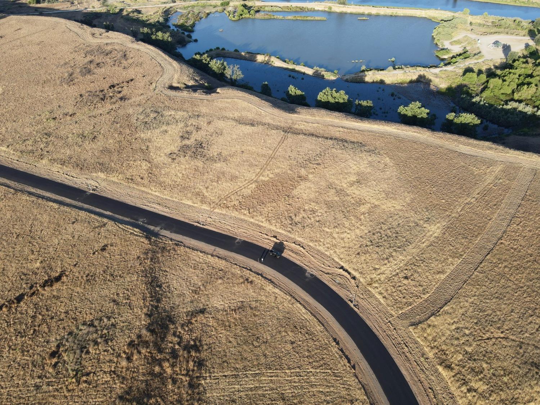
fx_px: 374
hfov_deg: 71.6
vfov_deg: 56.8
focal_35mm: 24
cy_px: 202
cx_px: 270
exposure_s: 1/180
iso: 100
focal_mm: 4.5
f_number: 2.8
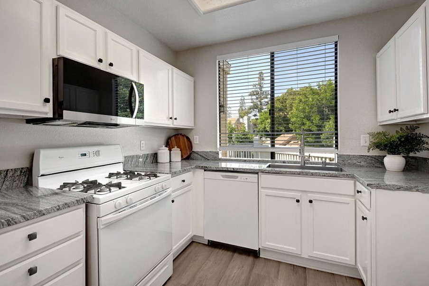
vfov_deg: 70.3
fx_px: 202
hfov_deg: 93.2
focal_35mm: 17
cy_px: 135
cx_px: 205
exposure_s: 1/250
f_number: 8
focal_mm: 10
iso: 800
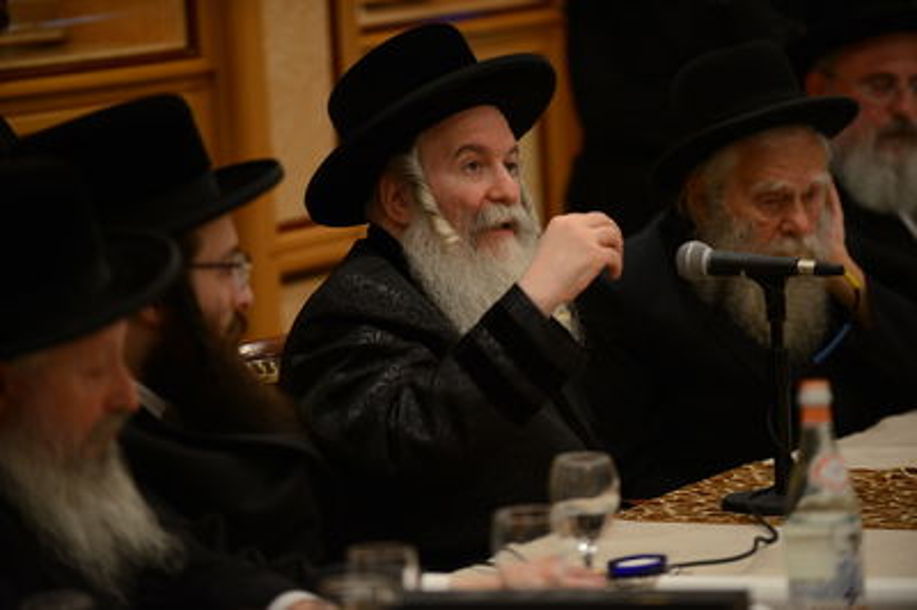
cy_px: 305
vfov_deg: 8.1
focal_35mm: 170
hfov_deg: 12.1
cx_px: 458
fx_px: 4327
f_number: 2.8
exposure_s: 1/60
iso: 1250
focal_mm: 170
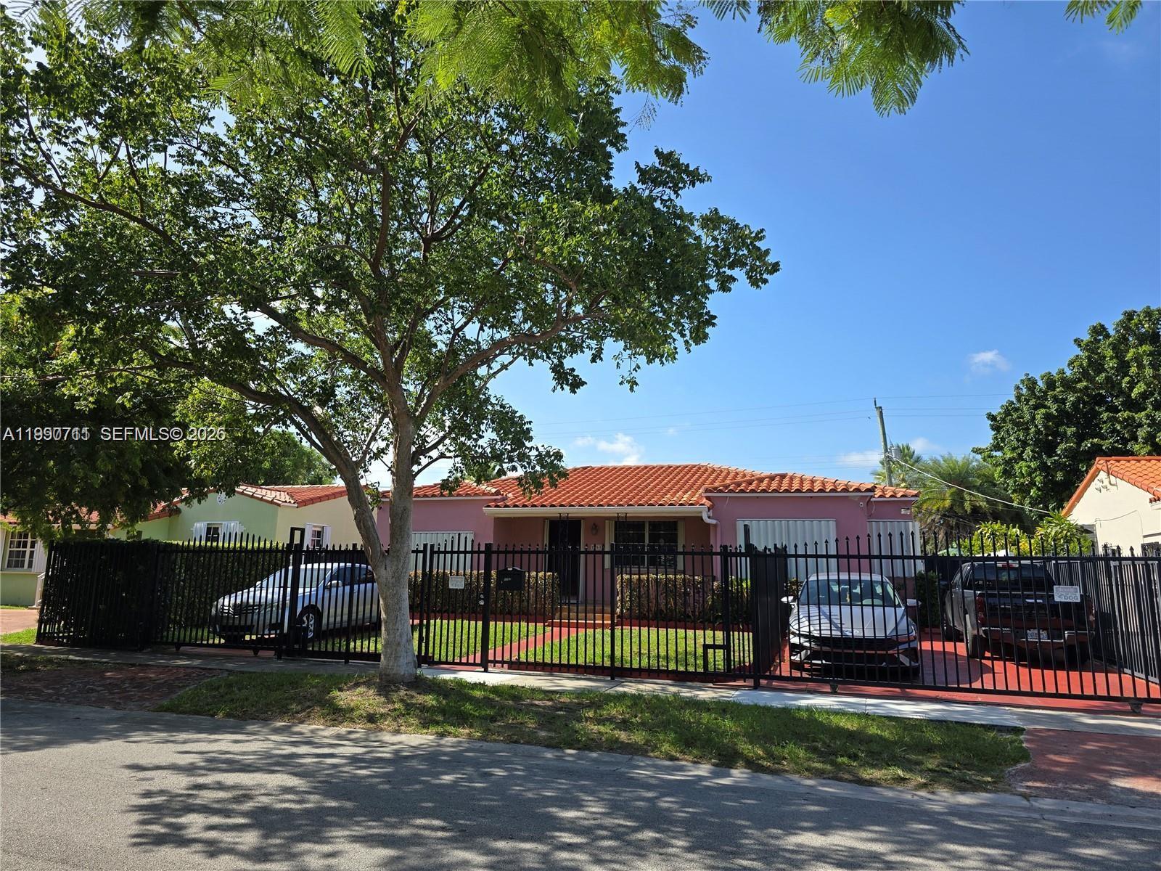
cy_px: 436
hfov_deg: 73.9
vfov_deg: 58.9
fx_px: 771
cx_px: 580
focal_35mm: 23
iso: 12
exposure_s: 1/518
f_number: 1.7
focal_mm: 6.3
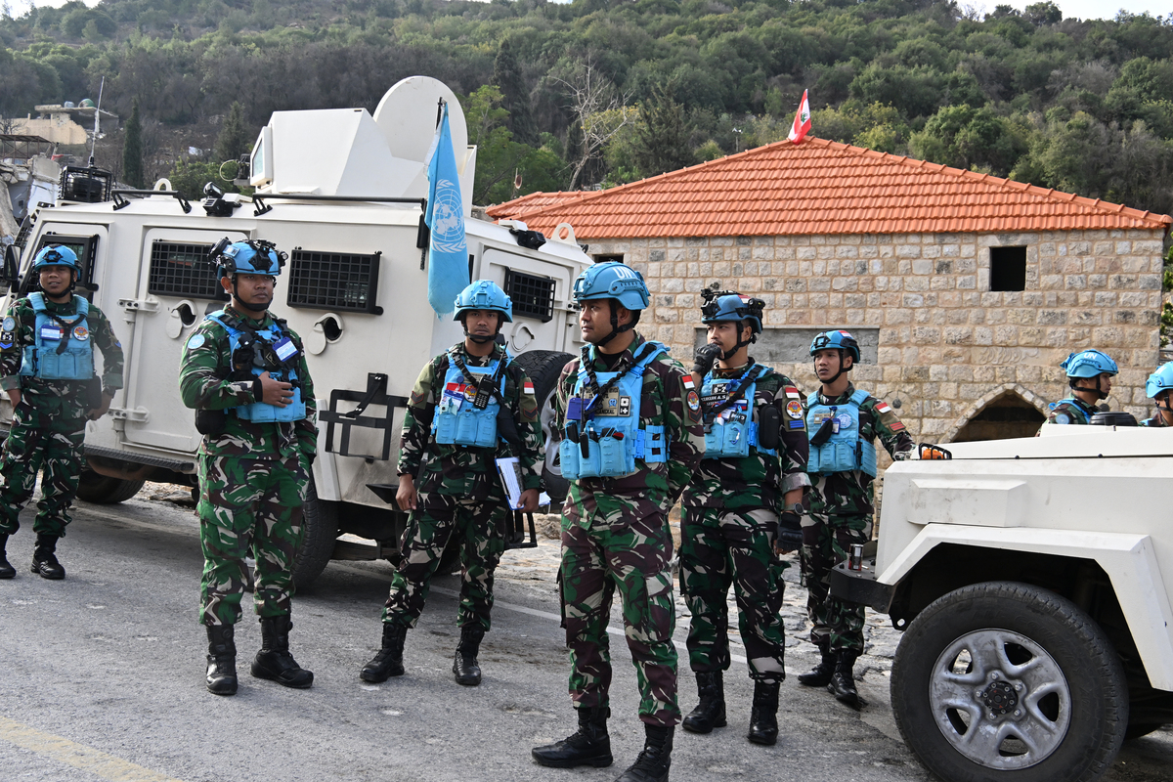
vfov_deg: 40.0
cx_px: 586
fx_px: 1075
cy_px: 391
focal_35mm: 33
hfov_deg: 57.2
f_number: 8
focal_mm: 33
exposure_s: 1/400
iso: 800
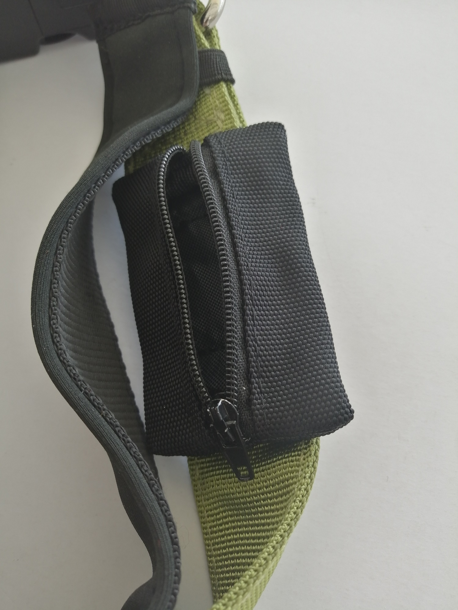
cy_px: 305
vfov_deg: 65.3
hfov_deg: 51.4
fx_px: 476
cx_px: 229
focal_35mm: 27
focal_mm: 3.88
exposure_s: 1/50
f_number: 1.8
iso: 80
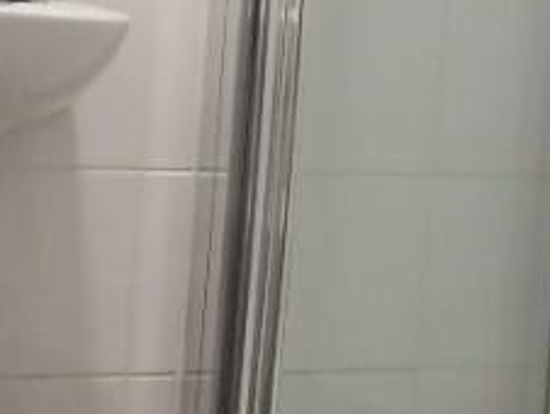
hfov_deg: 23.0
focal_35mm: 77
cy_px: 37
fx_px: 1225
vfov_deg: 18.8
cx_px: -124
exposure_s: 1/25
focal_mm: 2.26
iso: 400
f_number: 2.2
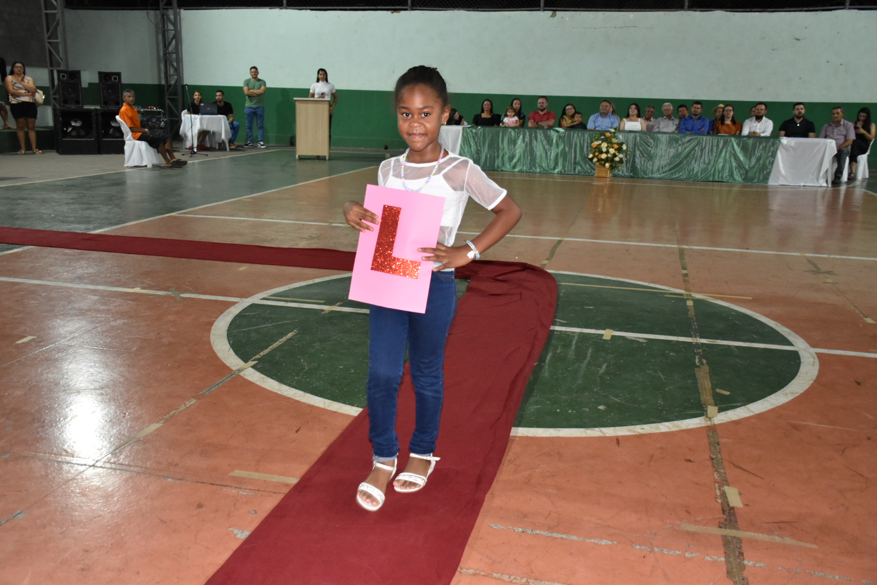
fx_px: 840
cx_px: 438
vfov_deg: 38.4
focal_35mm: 34
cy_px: 292
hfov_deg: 55.1
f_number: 3.8
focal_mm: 23
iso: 2000
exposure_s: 1/100
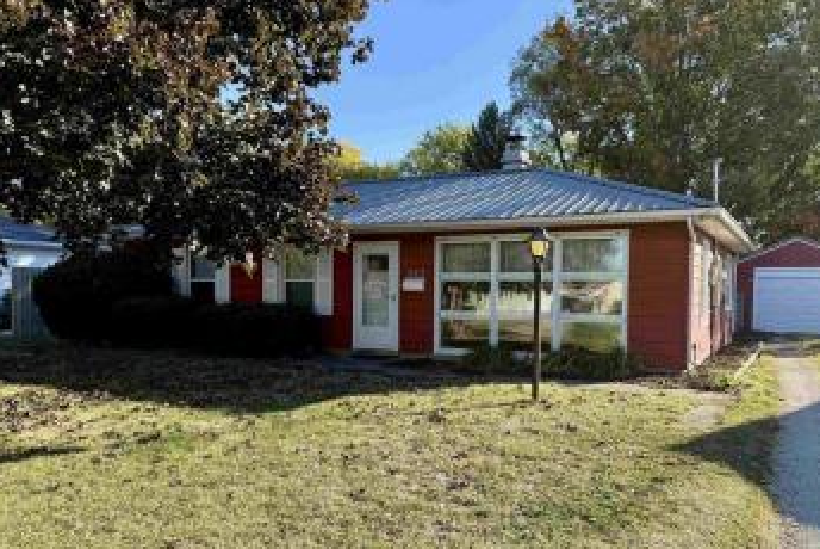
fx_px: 661
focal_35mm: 29
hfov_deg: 63.4
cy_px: 315
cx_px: 455
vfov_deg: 44.9
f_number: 1.78
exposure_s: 1/1493
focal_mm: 6.76
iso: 80
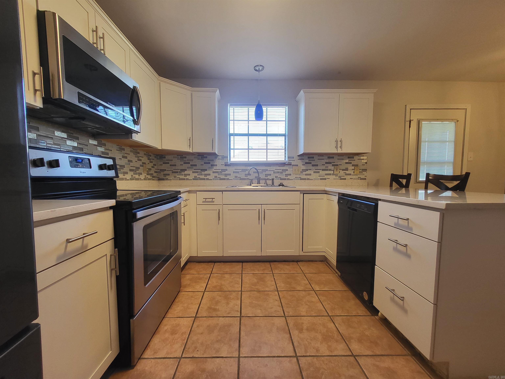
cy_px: 190
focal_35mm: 13
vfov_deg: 89.9
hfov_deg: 106.2
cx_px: 252
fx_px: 190
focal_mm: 1.74
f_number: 2.2
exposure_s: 1/60
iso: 160
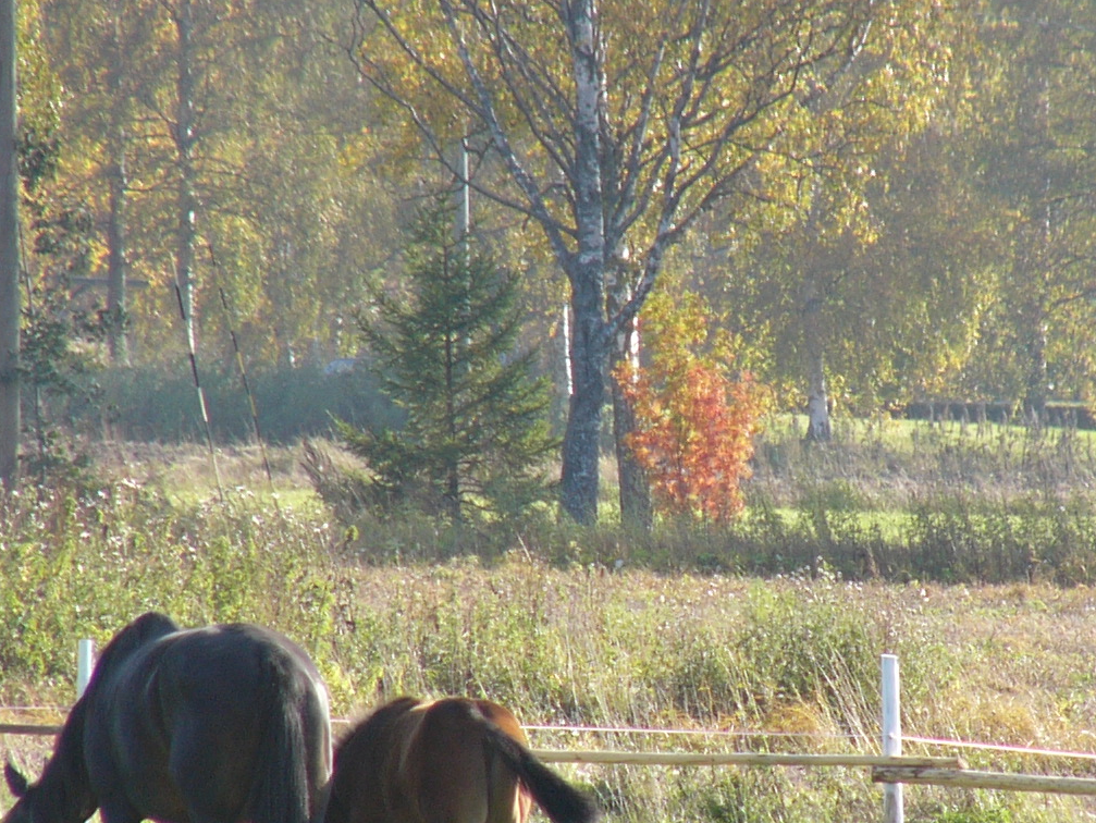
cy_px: 475
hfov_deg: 3.0
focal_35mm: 667
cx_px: 739
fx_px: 21126
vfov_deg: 2.2
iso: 50
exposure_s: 1/200
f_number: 4
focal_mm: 55.2
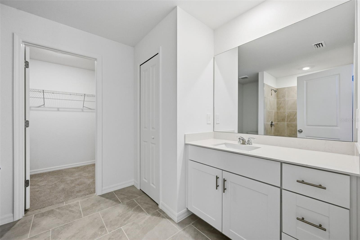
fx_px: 140
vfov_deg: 81.1
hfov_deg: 104.3
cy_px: 120
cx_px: 180
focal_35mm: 14
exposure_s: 1/800
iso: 1000
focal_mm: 14
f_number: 7.1
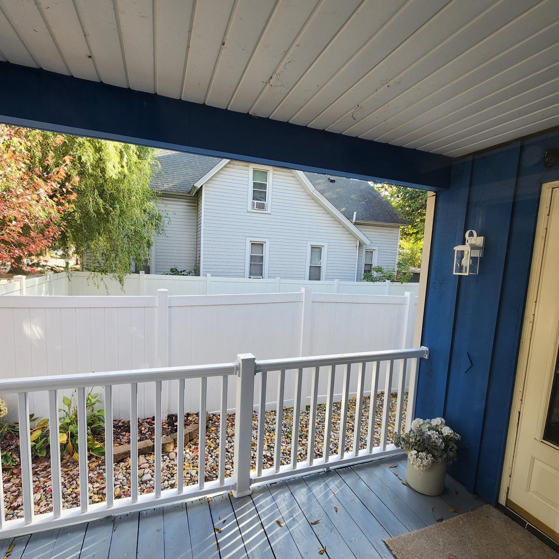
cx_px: 274
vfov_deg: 87.4
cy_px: 291
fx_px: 292
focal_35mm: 16
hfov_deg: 87.4
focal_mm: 2.2
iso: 50
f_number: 2.2
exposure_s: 1/120
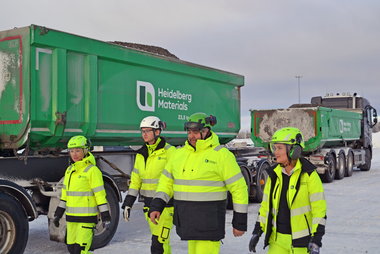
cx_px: 190
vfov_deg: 28.1
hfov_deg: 41.1
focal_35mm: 48
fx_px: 507
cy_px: 127
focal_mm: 32
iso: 100
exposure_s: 1/160
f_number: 6.3
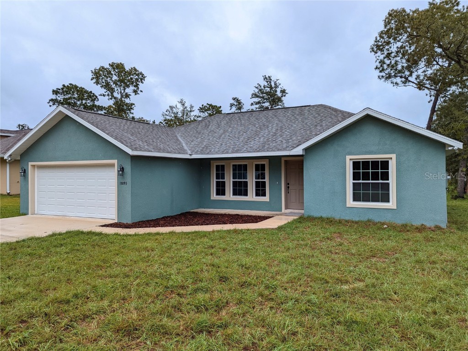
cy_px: 176
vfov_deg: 56.8
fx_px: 324
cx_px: 234
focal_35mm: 24
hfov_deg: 71.6
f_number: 1.85
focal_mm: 6.81
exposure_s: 1/898
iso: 44
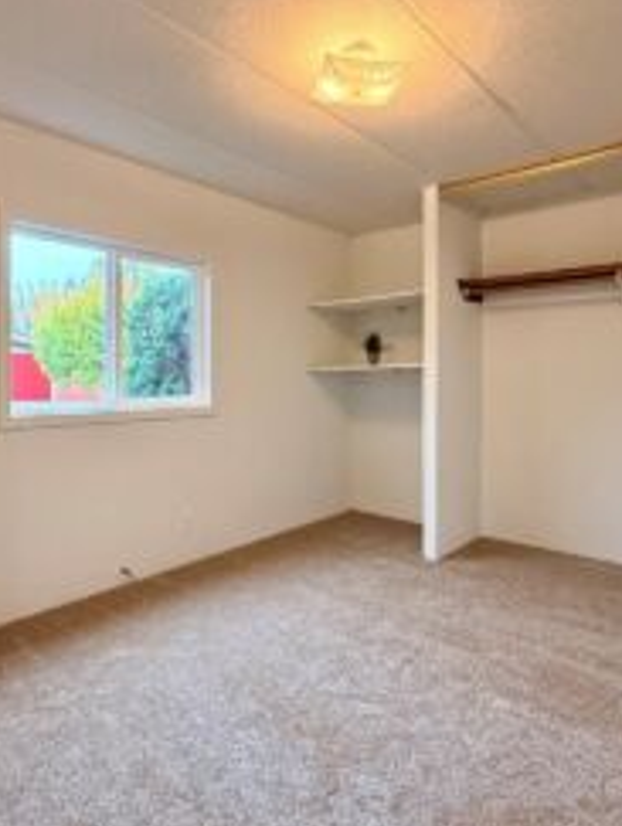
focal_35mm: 23
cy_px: 381
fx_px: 550
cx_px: 279
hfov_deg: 58.9
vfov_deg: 73.7
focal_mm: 2.22
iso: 320
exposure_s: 1/120
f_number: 2.2
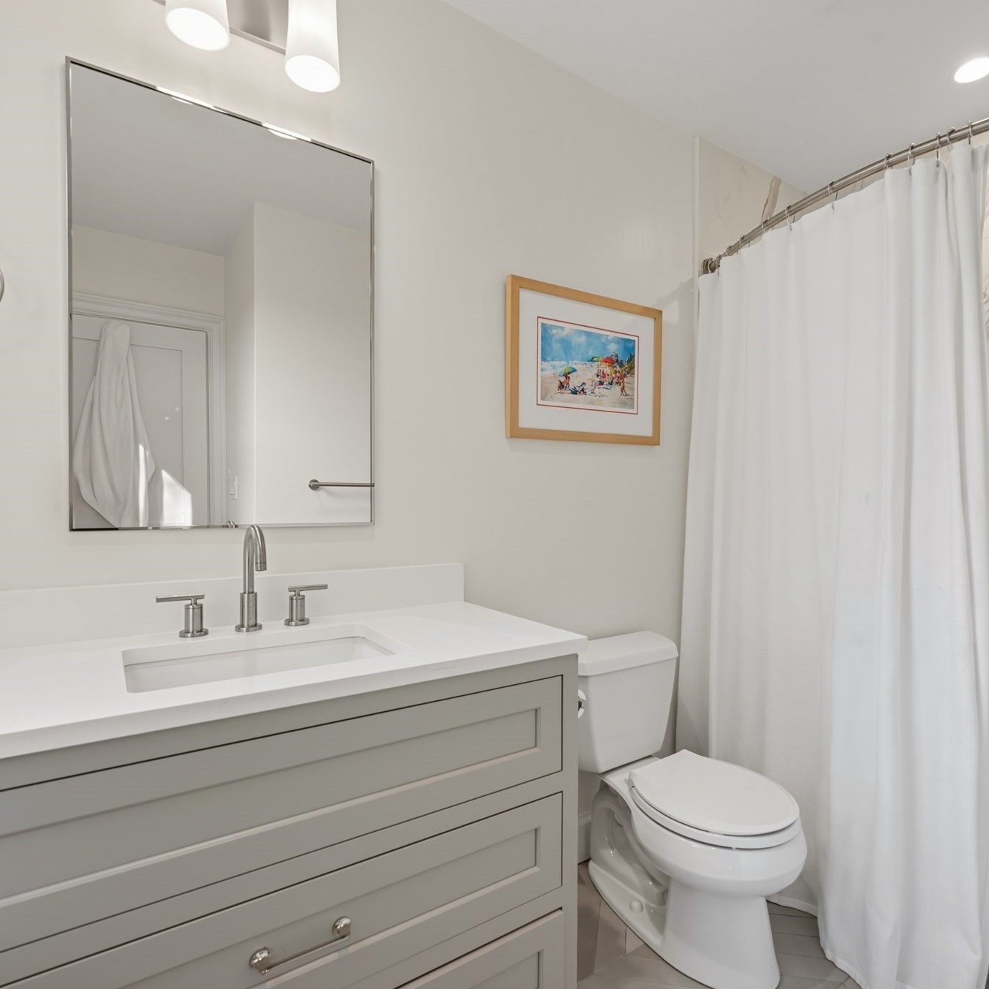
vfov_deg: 80.7
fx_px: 582
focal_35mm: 18
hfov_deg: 80.5
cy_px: 492
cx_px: 545
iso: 100
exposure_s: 1/8
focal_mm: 14
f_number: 8
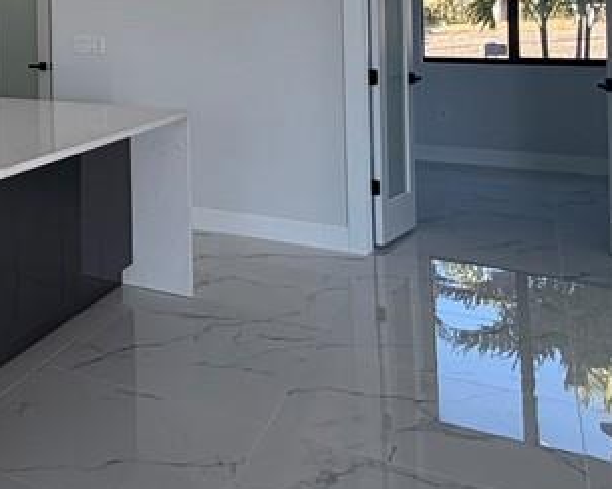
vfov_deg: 30.4
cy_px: -2
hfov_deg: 31.7
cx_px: -167
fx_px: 833
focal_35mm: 46
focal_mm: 2.22
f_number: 2.2
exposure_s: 1/120
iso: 50
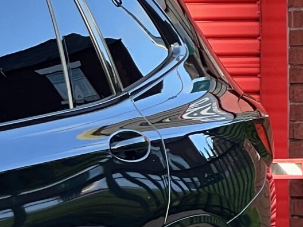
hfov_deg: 5.2
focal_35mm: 373
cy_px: 167
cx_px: -430
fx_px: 3265
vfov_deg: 4.0
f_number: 2.8
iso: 64
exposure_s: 1/99
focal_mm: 9
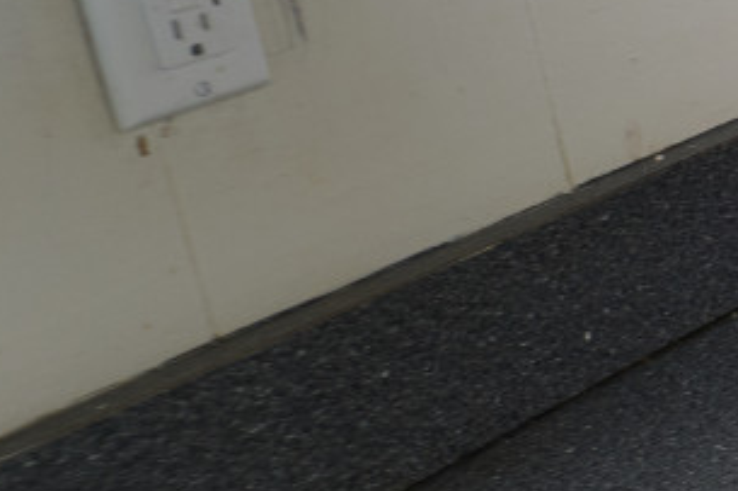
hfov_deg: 10.1
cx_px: 2461
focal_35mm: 94
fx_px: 1926
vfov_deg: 14.2
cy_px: -68
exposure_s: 1/25
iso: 250
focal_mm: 14
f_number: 7.1
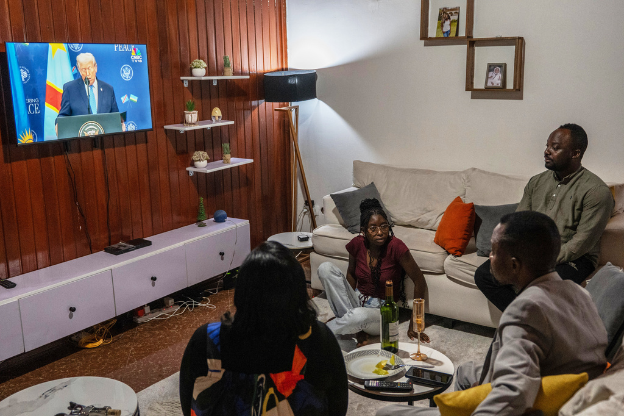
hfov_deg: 53.1
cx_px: 312
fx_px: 624
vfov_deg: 36.8
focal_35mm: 36
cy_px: 208
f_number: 2.8
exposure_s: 1/125
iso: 2000
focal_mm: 24
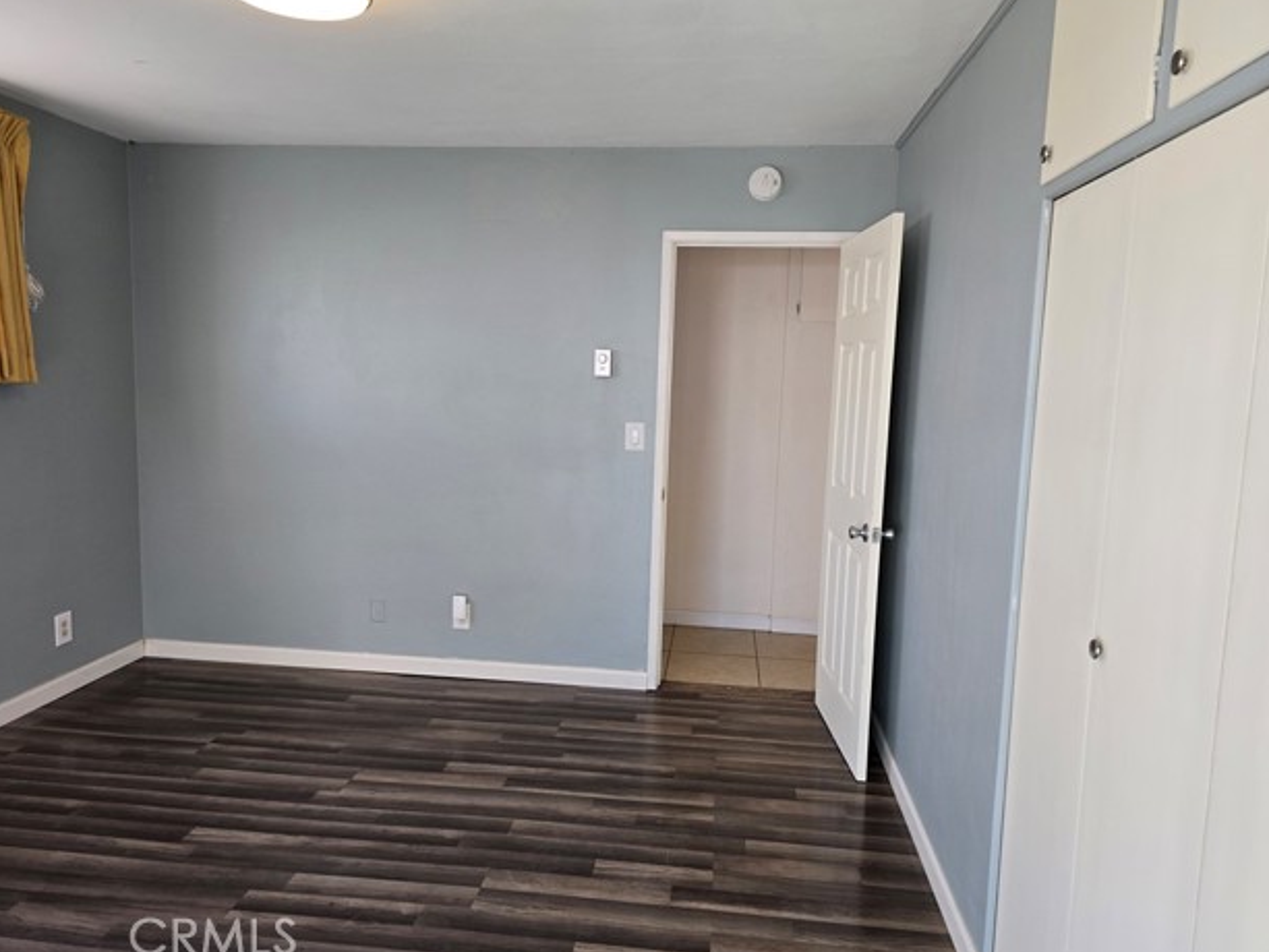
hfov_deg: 71.6
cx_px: 623
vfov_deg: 56.8
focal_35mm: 24
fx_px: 880
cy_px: 470
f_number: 1.7
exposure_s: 1/60
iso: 50
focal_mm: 6.3
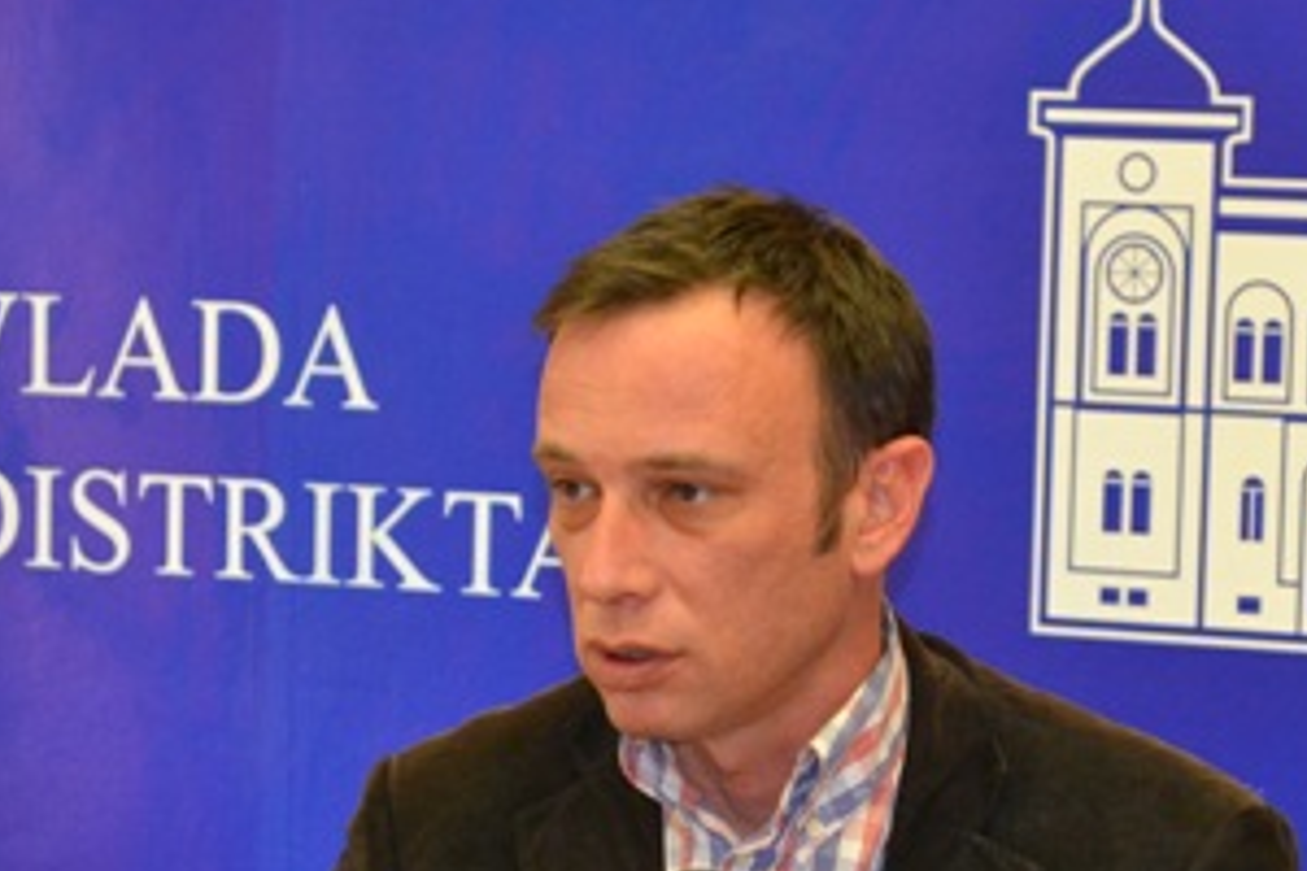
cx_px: 810
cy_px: 716
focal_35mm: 176
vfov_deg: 7.8
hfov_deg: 11.7
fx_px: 6392
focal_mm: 55
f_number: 5.6
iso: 1800
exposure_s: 1/60
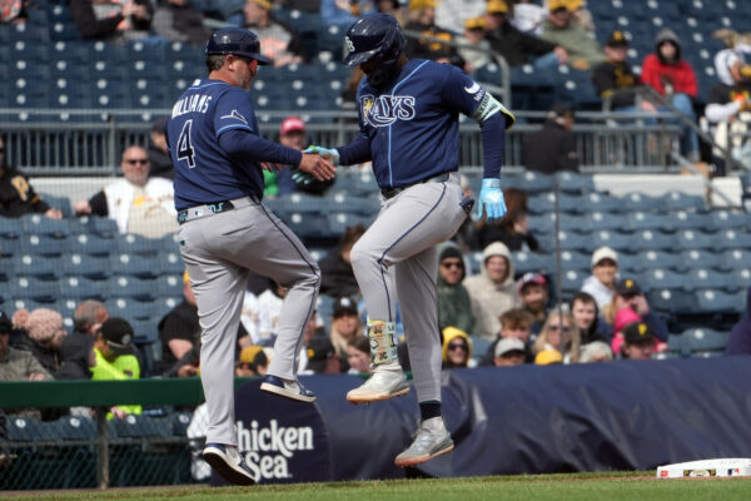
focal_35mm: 400
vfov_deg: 3.4
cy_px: 250
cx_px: 376
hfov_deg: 5.2
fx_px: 8344
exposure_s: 1/2000
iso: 500
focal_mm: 400
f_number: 5.6
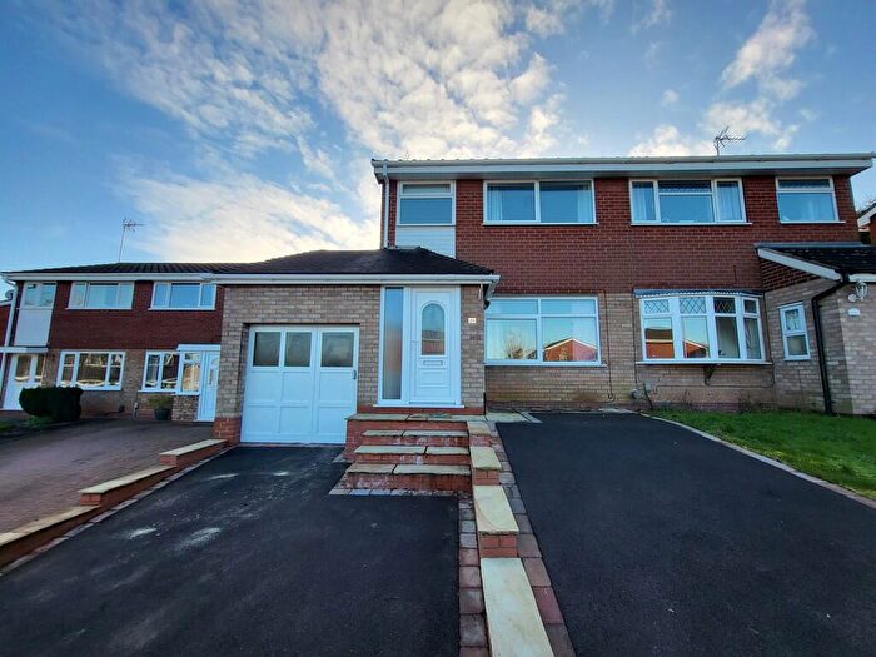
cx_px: 438
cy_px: 328
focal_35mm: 13
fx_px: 329
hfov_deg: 106.2
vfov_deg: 89.9
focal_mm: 1.74
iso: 32
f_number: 2.2
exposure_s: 1/361
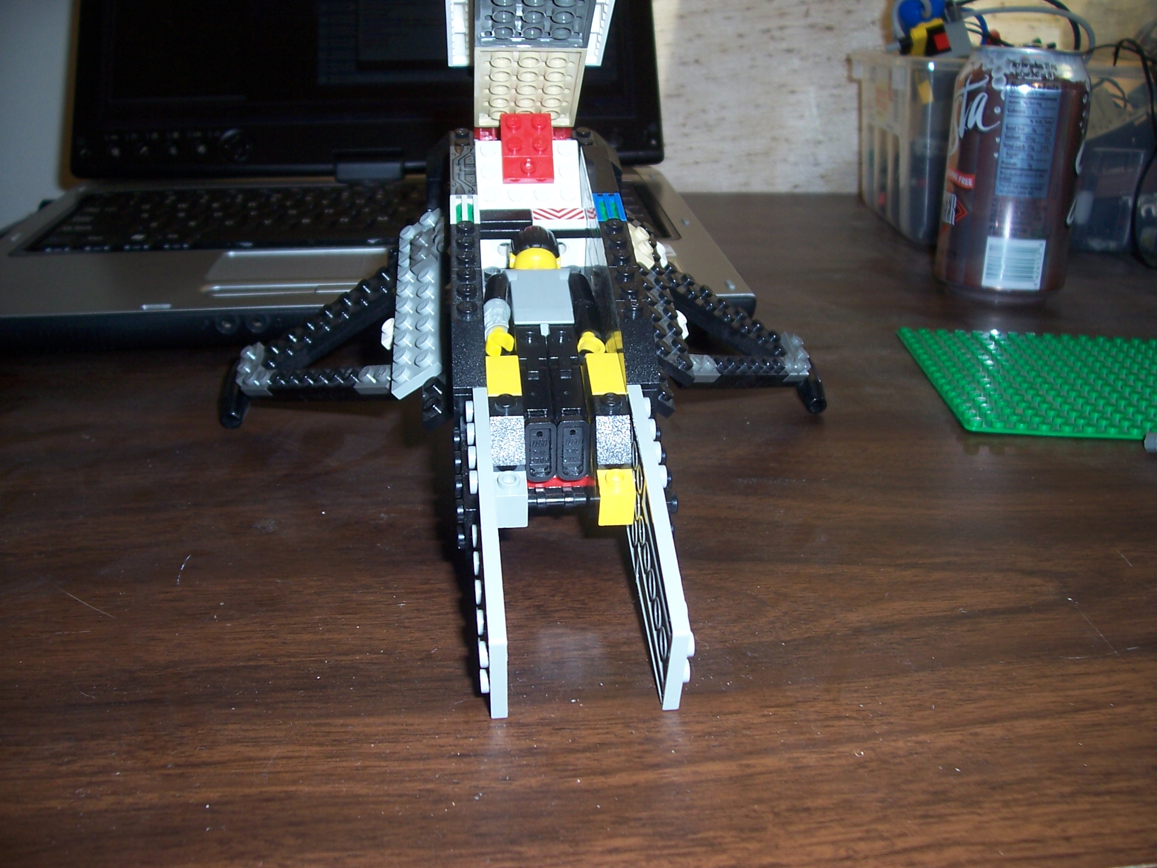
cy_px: 434
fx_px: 1136
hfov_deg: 54.0
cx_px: 578
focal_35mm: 34
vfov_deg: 41.8
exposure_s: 1/60
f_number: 2.7
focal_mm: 5.6
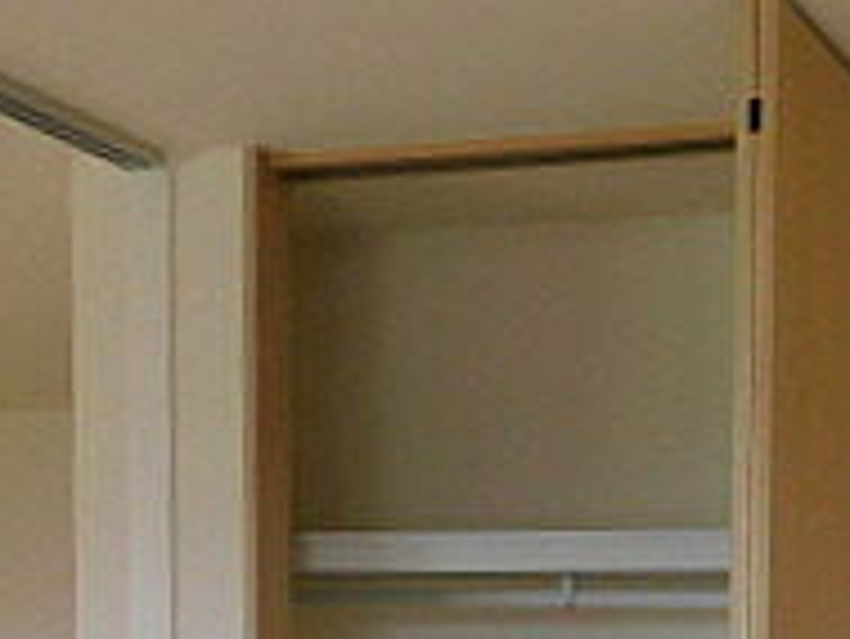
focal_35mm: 78
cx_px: 792
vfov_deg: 17.4
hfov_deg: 24.2
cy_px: 896
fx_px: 1917
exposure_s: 1/60
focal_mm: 4
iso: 125
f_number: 3
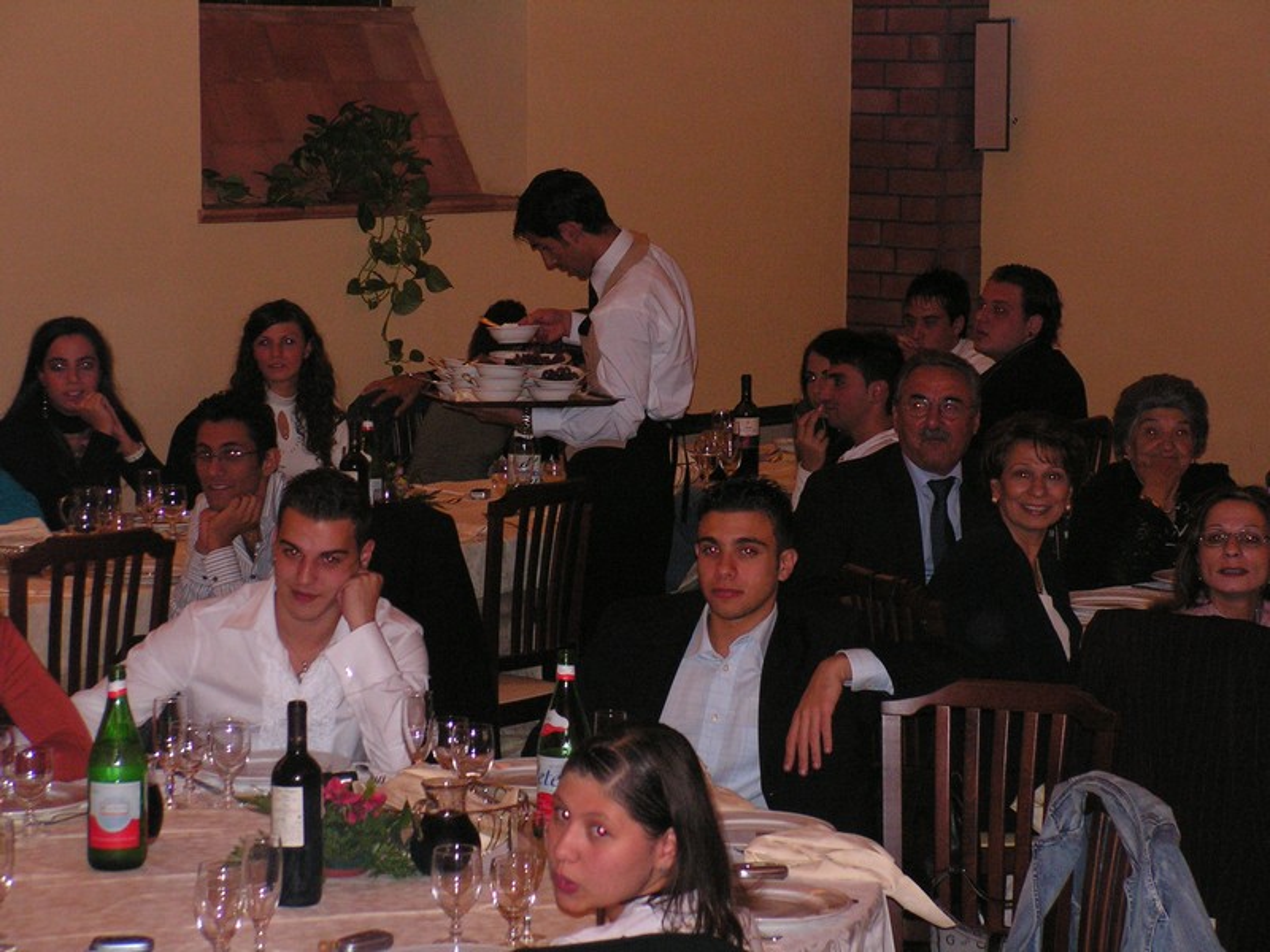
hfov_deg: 19.1
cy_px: 476
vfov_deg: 14.4
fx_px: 3779
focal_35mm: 103
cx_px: 635
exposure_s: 1/100
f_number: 3.4
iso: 200
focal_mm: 17.3
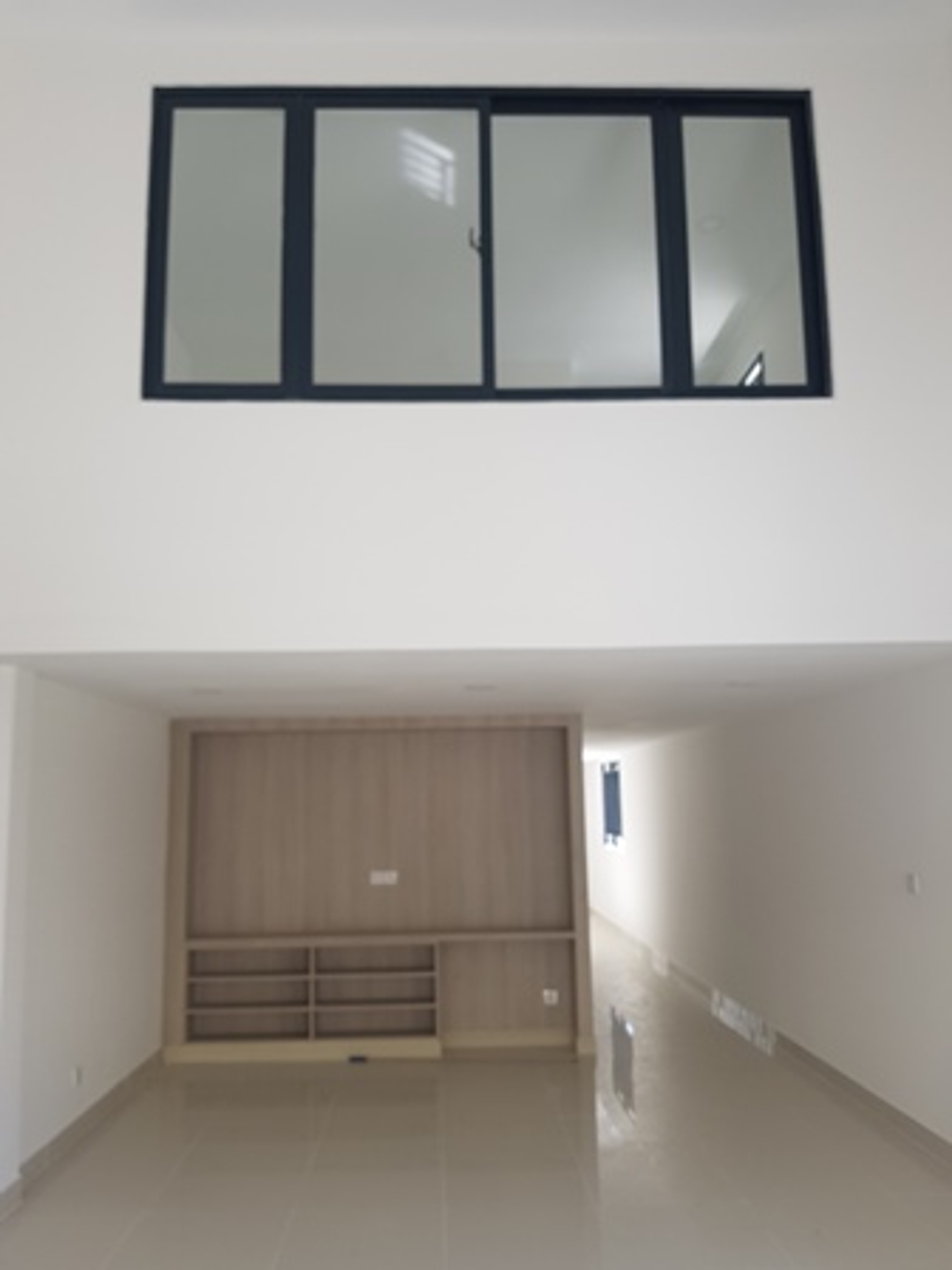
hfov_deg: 53.1
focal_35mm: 26
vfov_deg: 67.3
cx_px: 476
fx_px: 953
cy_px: 635
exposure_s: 1/146
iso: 40
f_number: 1.7
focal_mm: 4.3
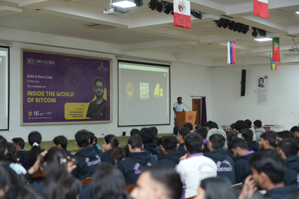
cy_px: 100
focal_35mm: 60
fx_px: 498
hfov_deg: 33.4
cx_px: 150
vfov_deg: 22.6
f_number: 2.2
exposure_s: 1/100
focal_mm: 60
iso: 1000
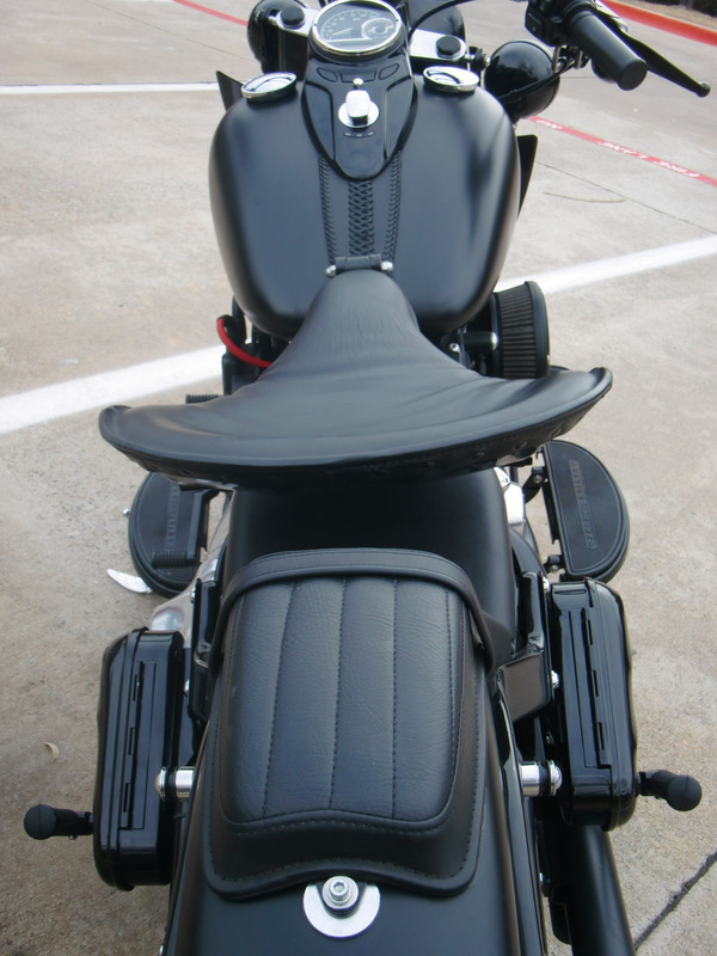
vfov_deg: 49.0
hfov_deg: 37.7
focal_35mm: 38
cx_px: 358
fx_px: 1049
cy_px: 478
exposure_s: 1/160
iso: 64
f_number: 3.9
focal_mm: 6.66
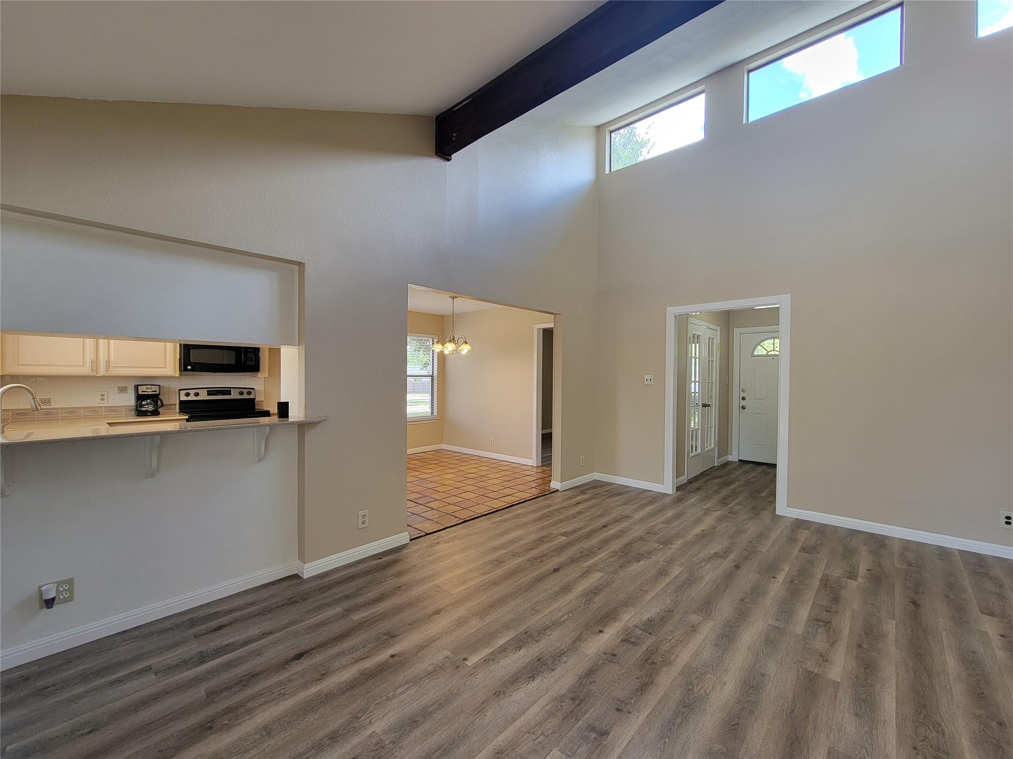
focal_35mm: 13
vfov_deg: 89.9
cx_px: 506
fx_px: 380
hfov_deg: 106.2
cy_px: 380
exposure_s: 1/60
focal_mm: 2.2
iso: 80
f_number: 2.2
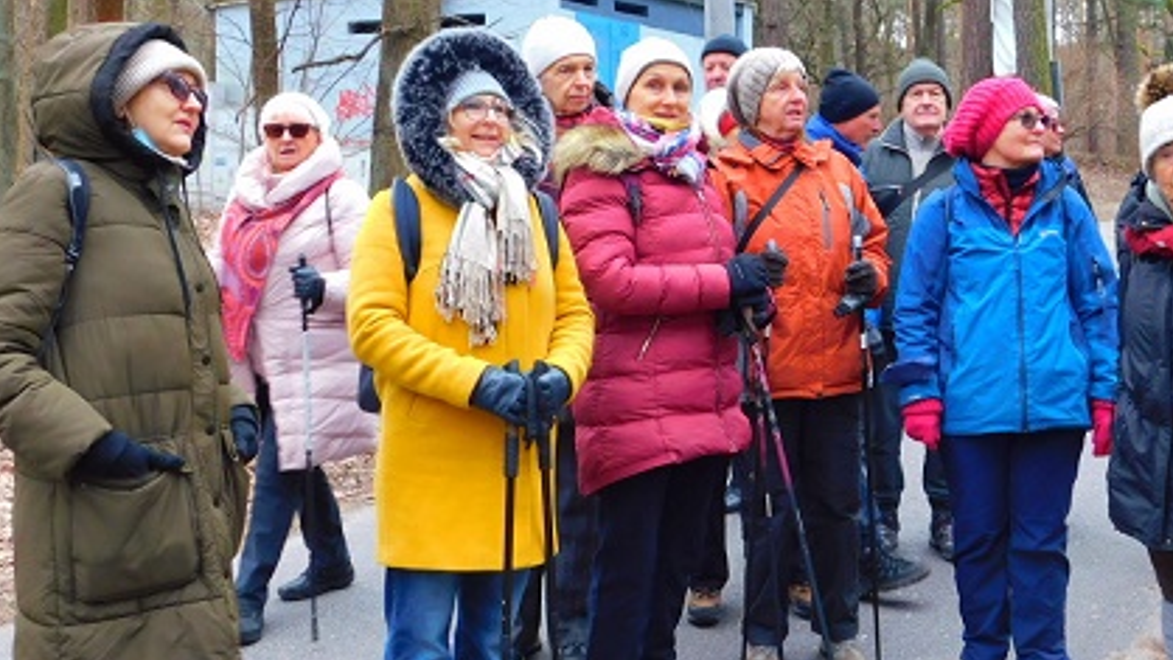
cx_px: 755
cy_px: 258
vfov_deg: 23.9
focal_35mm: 50
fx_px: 1555
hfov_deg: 40.9
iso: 125
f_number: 3.2
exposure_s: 1/50
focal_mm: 5.3
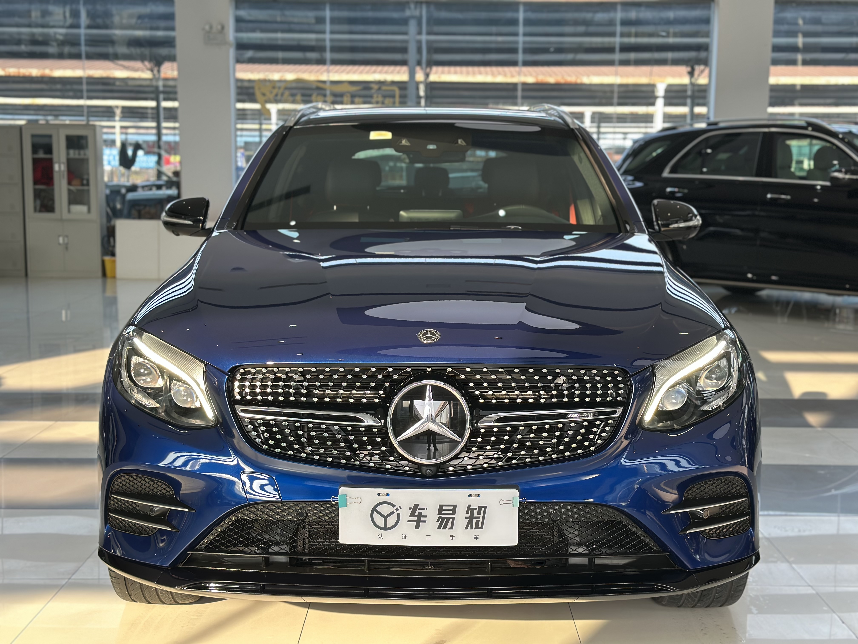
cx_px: 429
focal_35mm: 48
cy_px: 322
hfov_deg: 39.7
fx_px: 1190
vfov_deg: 30.3
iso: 80
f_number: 1.78
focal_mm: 6.86
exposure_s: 1/175
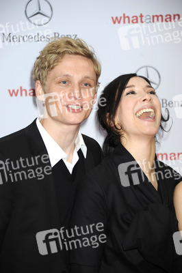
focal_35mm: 160
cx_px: 91
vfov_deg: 12.8
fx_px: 1215
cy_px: 136
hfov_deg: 8.6
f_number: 5.6
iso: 640
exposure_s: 1/200
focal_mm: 160
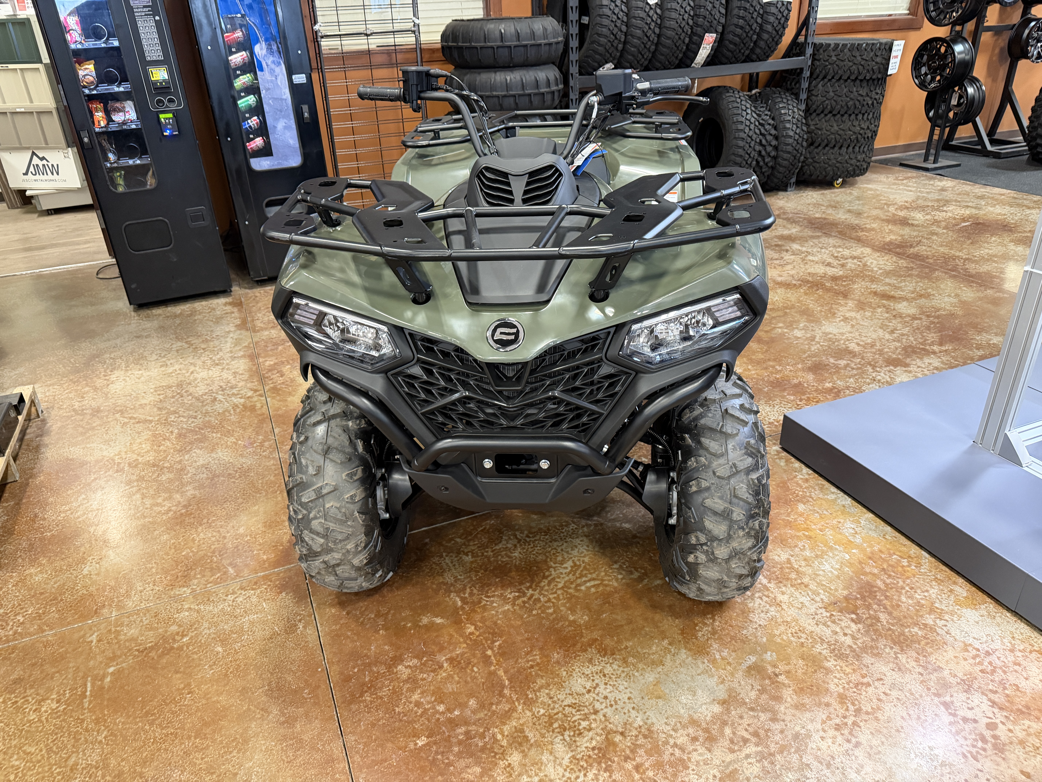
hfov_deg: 71.6
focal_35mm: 24
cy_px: 391
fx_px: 722
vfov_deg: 56.8
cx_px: 521
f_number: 1.78
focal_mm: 6.76
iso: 640
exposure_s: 1/60
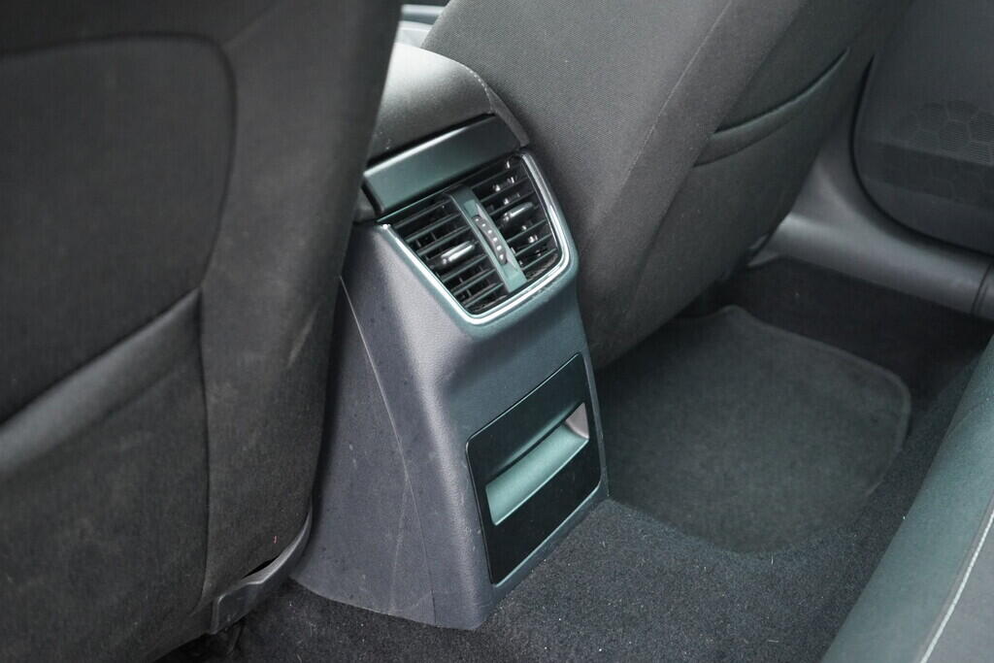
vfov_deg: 36.9
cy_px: 332
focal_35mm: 36
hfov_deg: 53.1
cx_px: 497
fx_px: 994
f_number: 2.8
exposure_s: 1/40
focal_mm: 24
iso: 1600
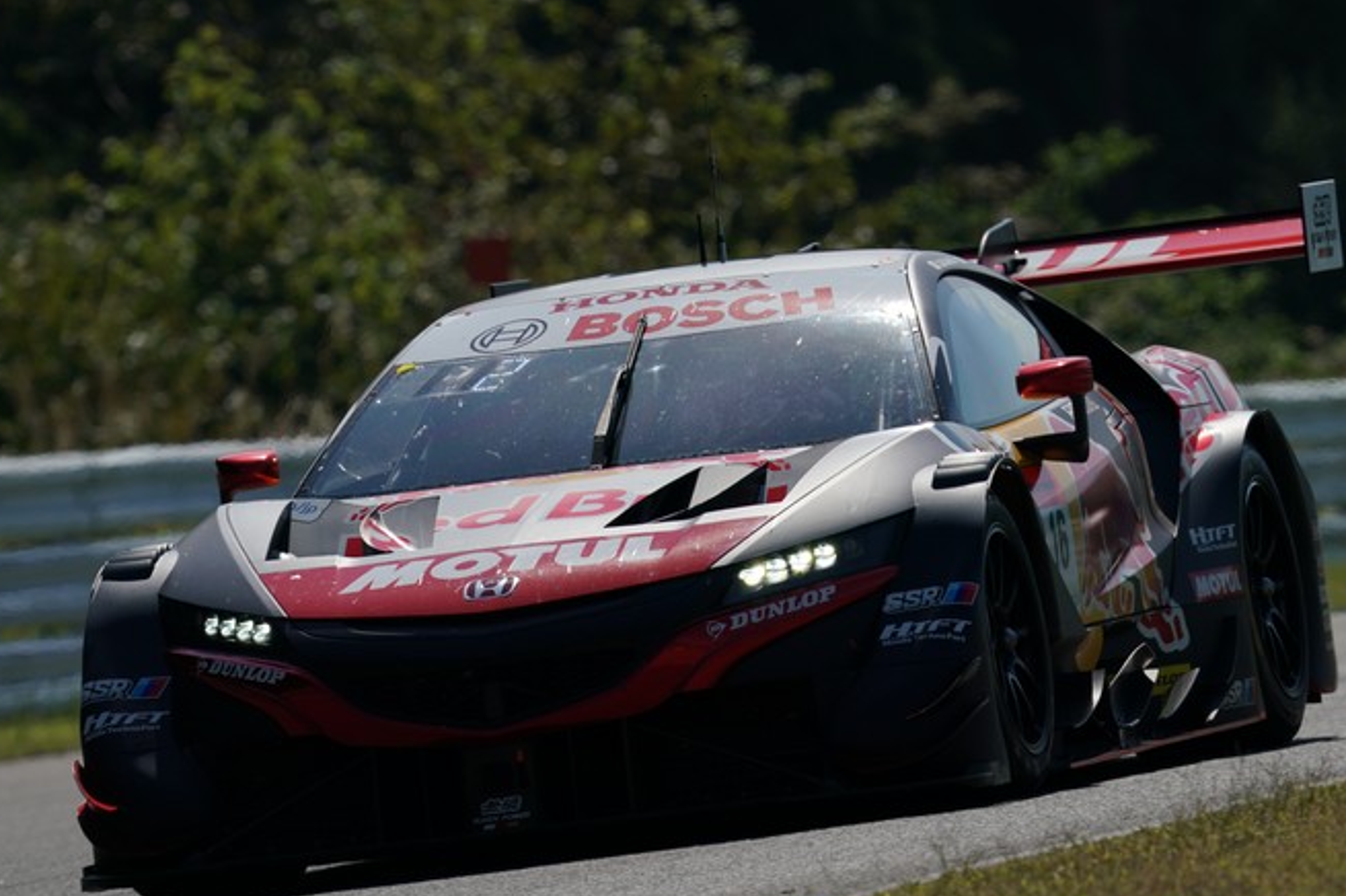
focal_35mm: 628
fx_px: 23467
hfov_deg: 3.3
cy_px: 458
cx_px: 709
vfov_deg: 2.2
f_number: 10
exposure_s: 1/1000
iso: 200
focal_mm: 571
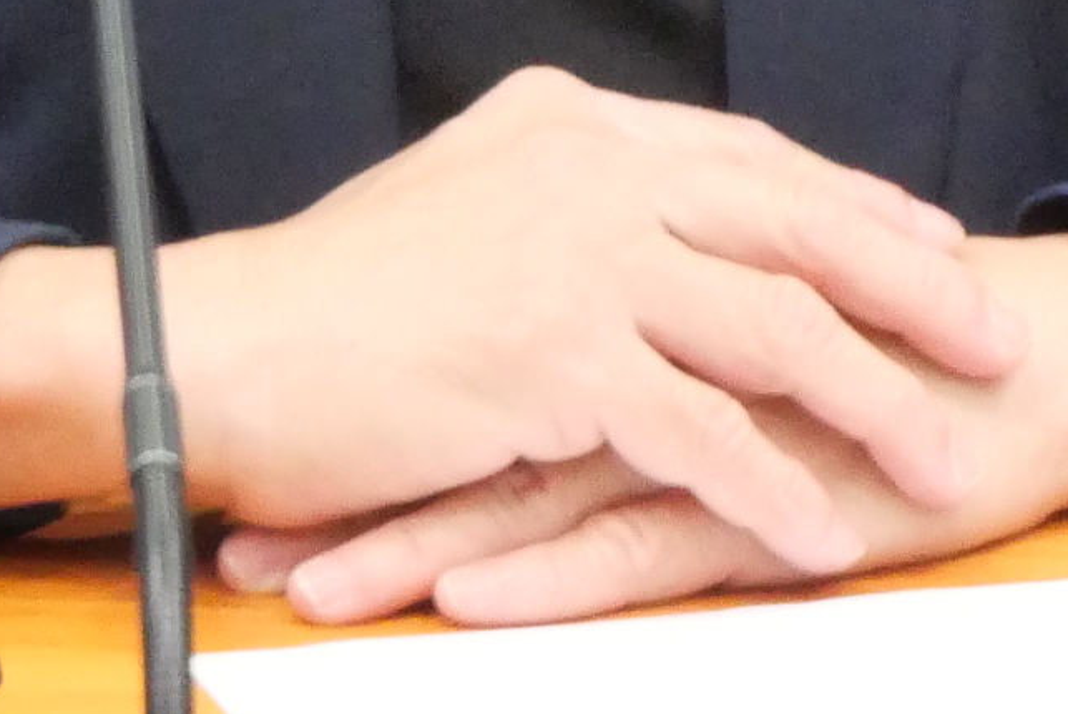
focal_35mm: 583
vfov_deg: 2.3
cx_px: 430
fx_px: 17311
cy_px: -1029
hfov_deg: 3.5
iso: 3200
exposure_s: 1/15
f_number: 8
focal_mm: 49
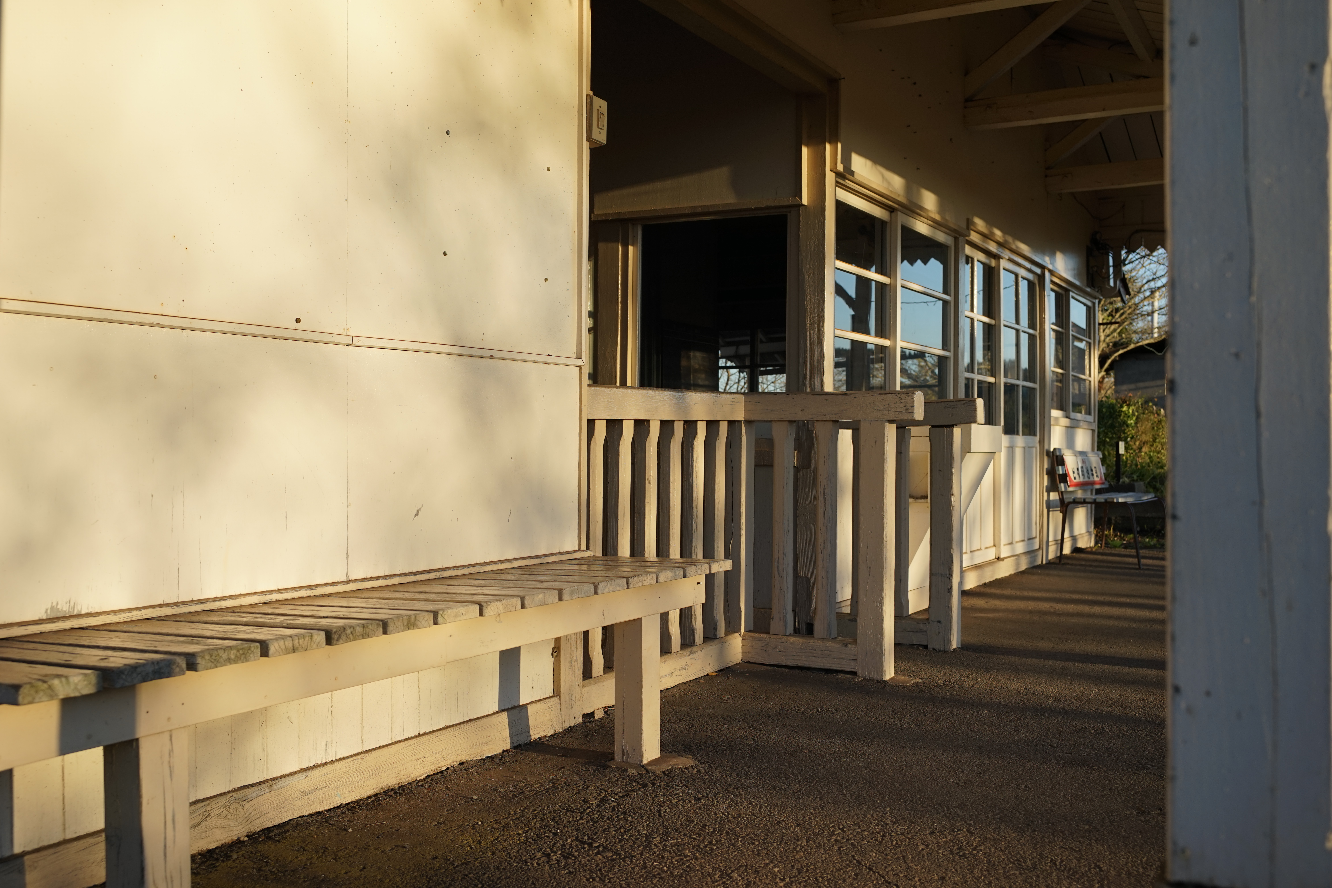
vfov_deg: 37.9
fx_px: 1295
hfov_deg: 54.4
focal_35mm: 35
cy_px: 444
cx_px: 666
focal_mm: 35
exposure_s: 1/250
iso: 100
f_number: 5.6
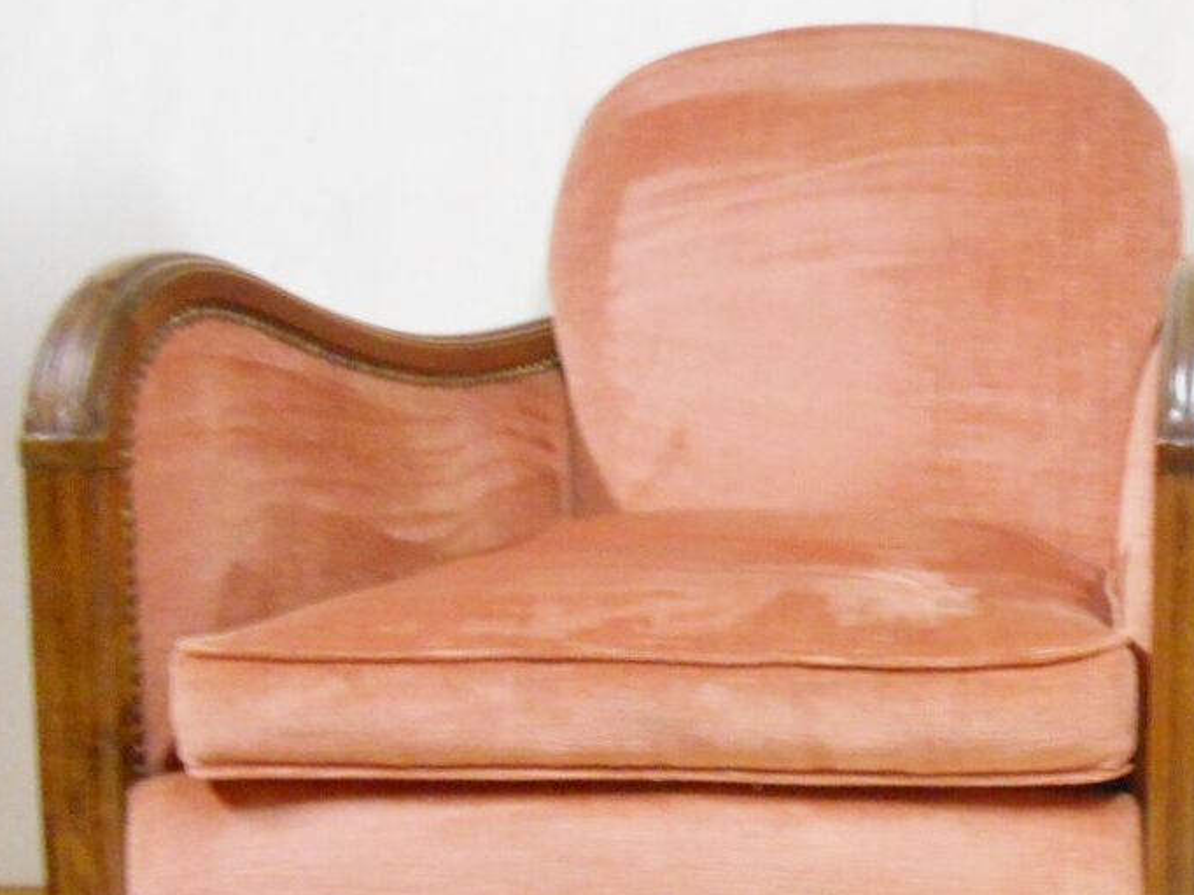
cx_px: 1297
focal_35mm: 61
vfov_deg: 23.8
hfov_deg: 28.9
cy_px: 648
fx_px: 2103
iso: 400
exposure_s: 1/10
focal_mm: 4.6
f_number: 3.2
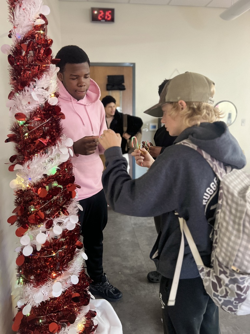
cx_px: 125
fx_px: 250
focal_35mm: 26
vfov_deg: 67.3
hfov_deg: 53.1
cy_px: 167
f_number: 1.5
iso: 500
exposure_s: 1/60
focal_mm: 5.7
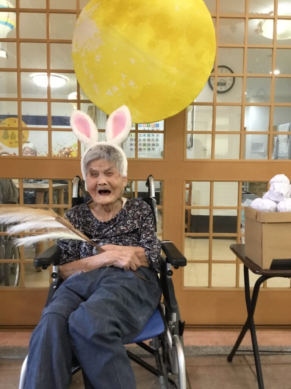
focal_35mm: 31
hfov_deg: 45.4
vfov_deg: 58.4
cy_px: 194
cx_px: 146
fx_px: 347
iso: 200
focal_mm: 3.3
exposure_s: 1/30
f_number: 2.4
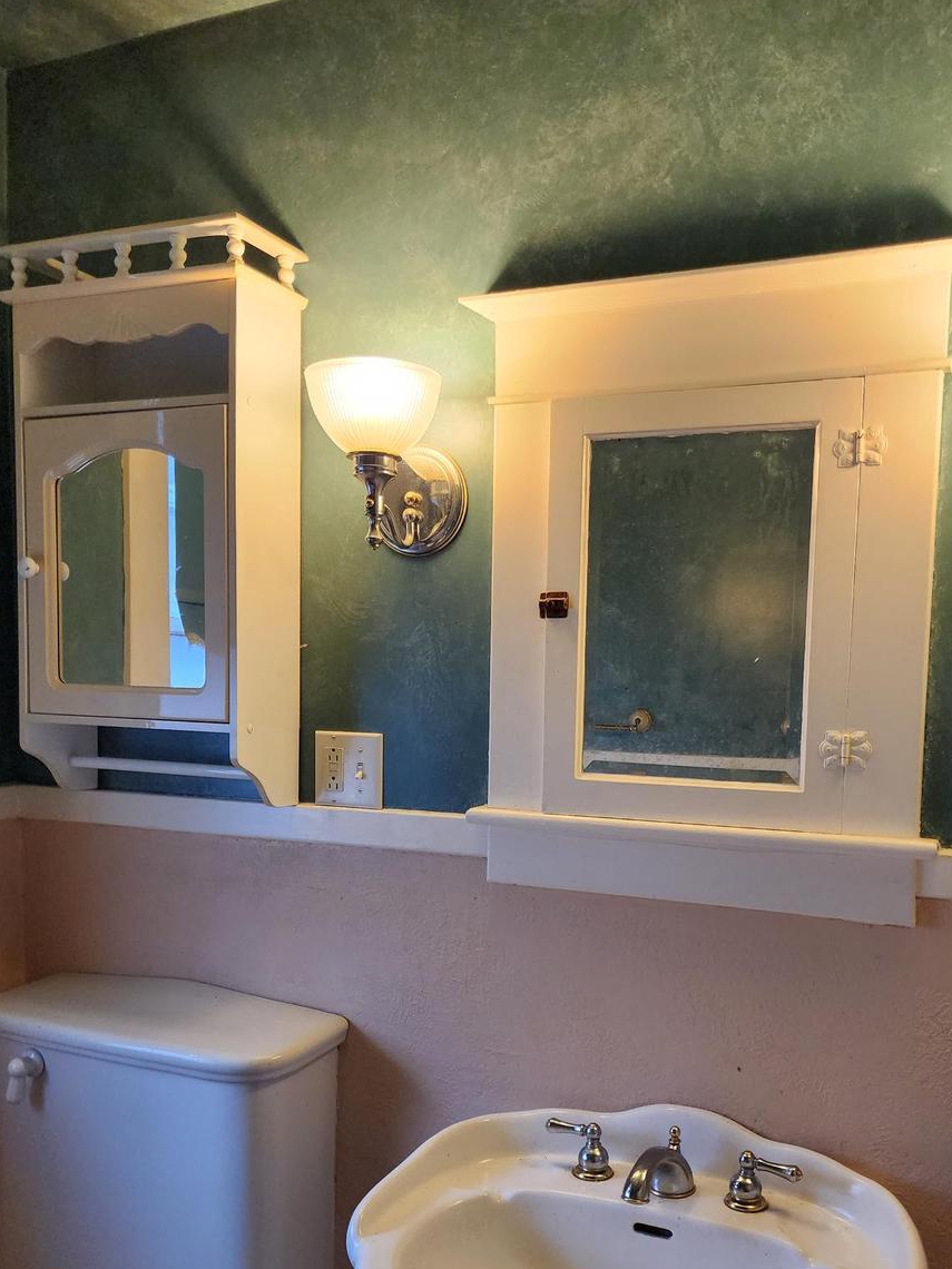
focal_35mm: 31
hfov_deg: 45.3
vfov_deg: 57.7
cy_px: 786
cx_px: 541
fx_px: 1137
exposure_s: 1/120
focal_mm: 6.4
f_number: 1.8
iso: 250
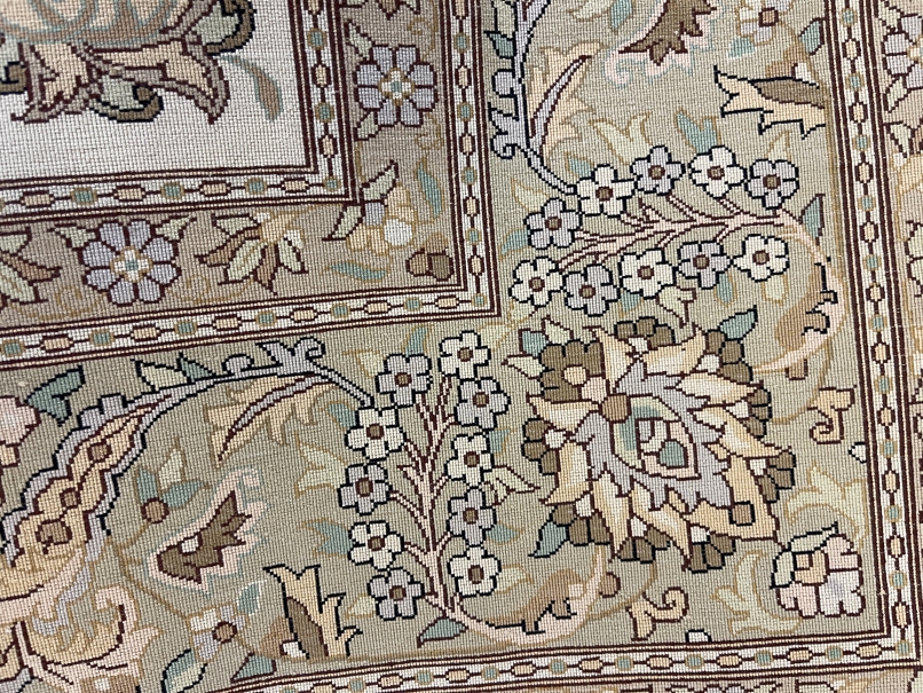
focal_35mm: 26
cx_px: 462
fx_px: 693
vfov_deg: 53.1
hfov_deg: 67.3
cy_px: 346
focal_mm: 5.1
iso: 125
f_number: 1.6
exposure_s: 1/50
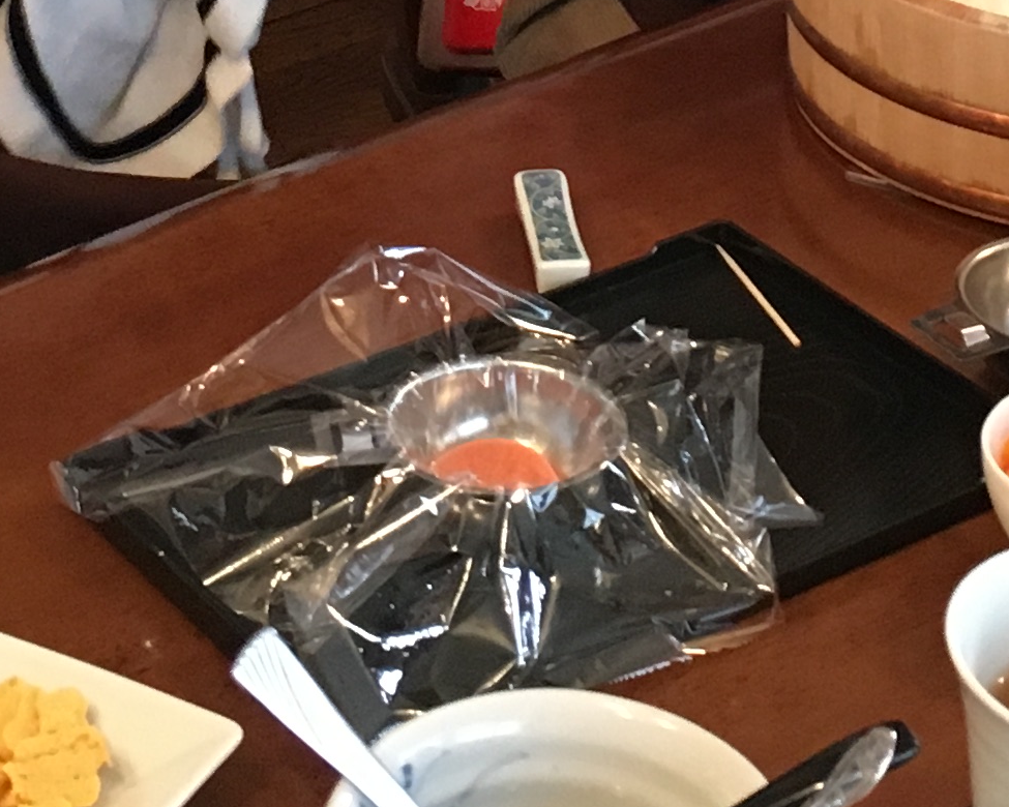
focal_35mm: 117
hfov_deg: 16.4
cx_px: 486
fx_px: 3494
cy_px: -444
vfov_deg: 12.5
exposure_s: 1/30
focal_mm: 4.15
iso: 160
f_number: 2.2
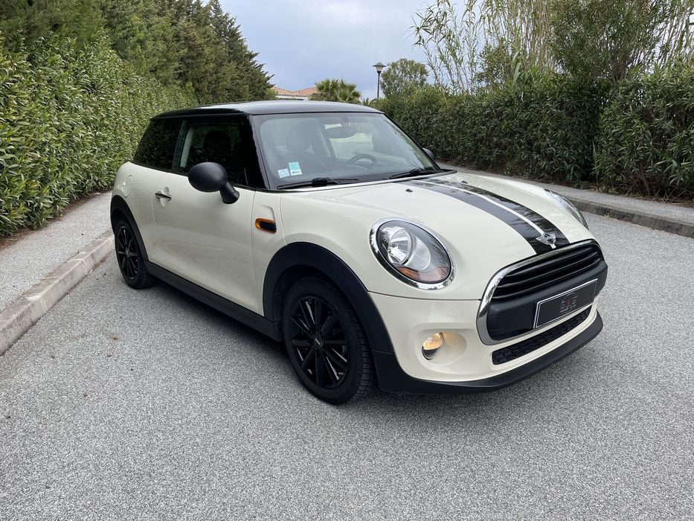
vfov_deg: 53.1
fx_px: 521
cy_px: 260
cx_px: 347
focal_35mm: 26
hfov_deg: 67.3
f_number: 1.6
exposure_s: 1/1233
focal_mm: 4.2
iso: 32
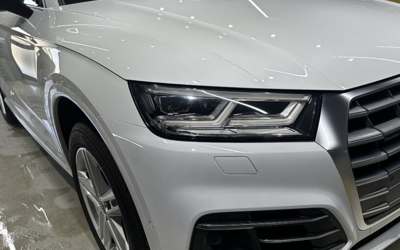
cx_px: 239
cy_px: 138
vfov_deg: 39.4
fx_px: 349
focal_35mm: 32
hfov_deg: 59.2
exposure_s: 1/361
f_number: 1.78
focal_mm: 6.86
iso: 80
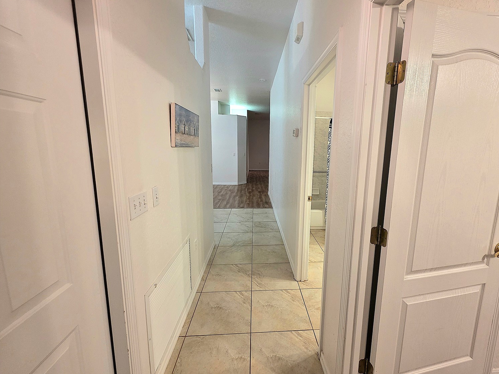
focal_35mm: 14
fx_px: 202
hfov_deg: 101.9
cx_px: 268
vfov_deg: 85.6
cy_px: 182
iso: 250
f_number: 1.9
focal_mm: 2.2
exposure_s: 1/60.2
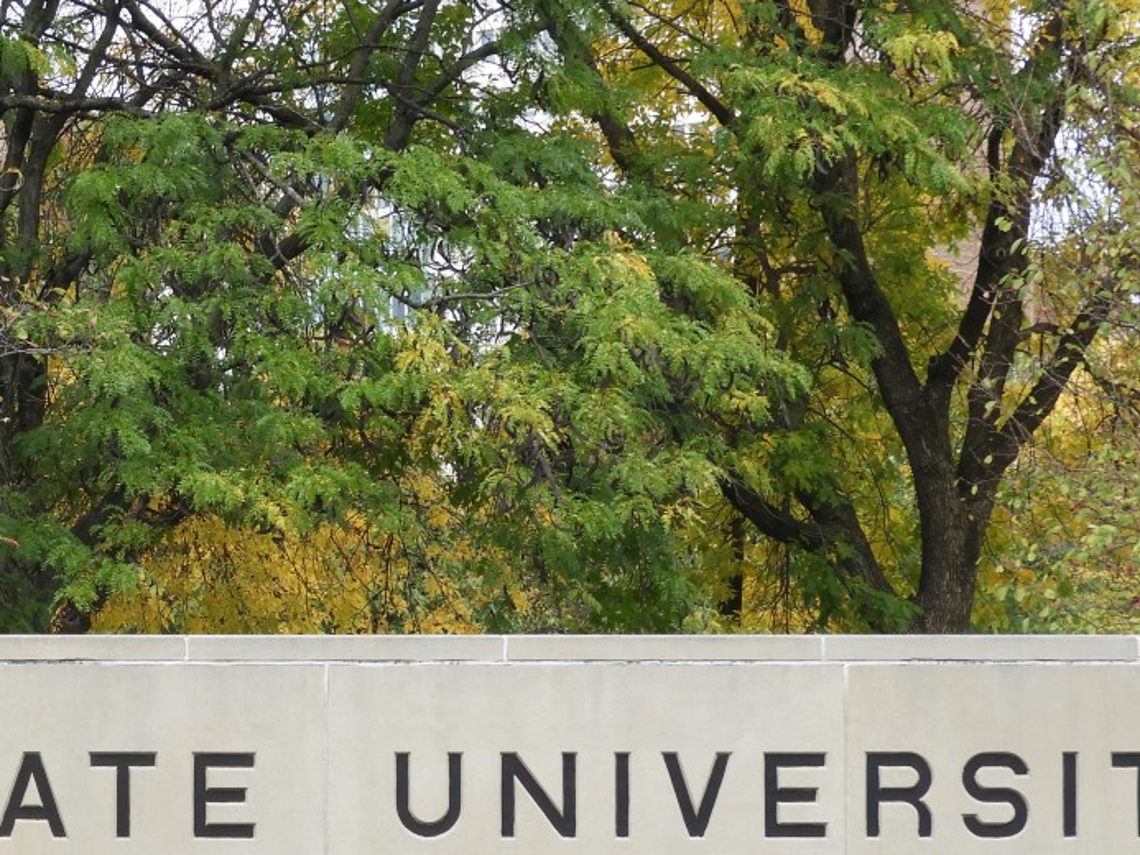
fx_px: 4447
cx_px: 155
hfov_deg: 14.5
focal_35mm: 135
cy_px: 663
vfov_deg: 11.0
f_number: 4.2
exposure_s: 1/160
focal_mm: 11.6
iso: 100
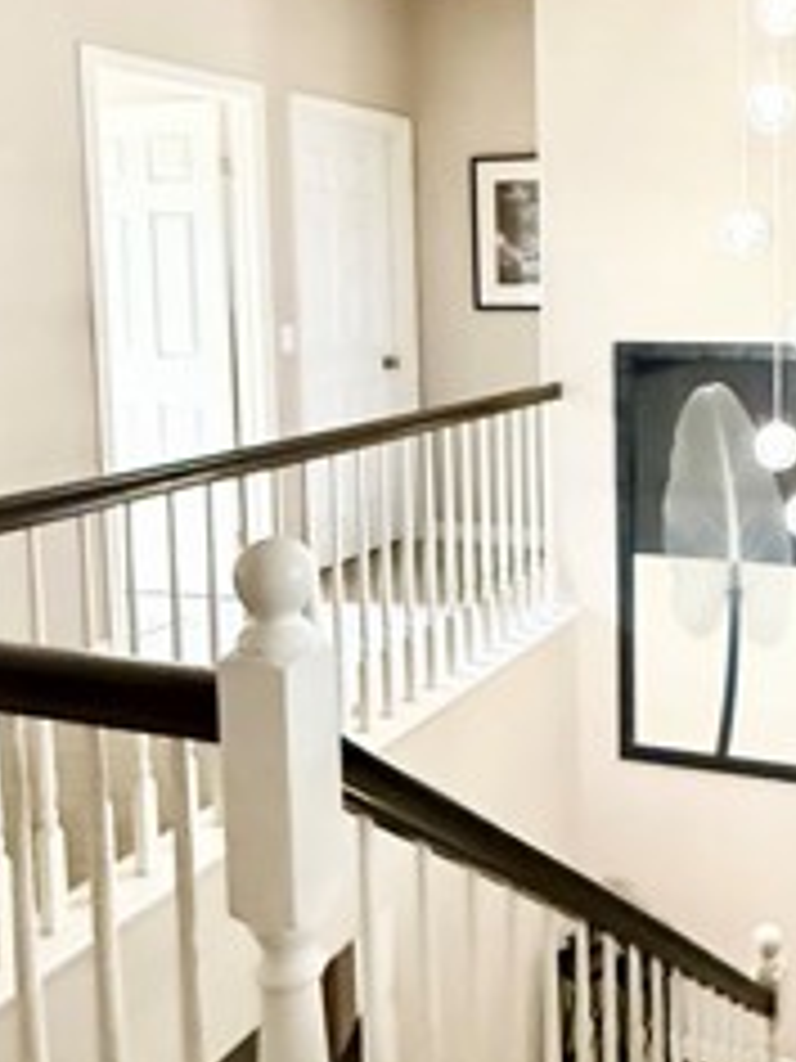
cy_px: 374
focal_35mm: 38
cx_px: 697
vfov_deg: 48.3
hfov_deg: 35.7
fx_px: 1165
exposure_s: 1/60
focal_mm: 2.22
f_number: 2.2
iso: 1600
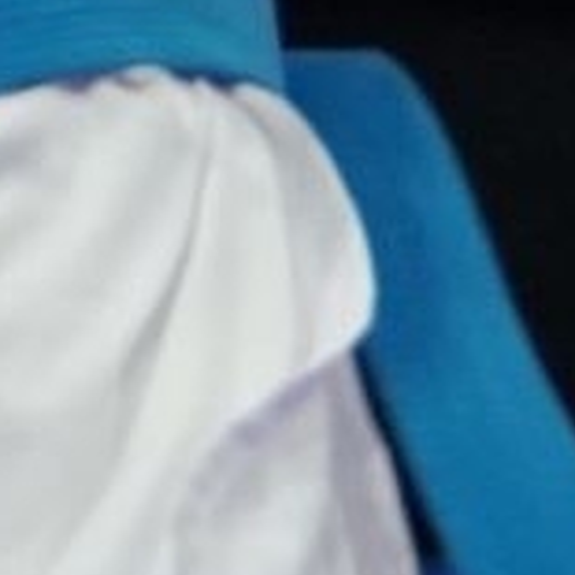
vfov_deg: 0.5
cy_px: -1265
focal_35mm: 3776
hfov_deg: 0.5
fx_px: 70962
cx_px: 1747
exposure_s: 1/1000
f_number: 4
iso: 2500
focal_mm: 255
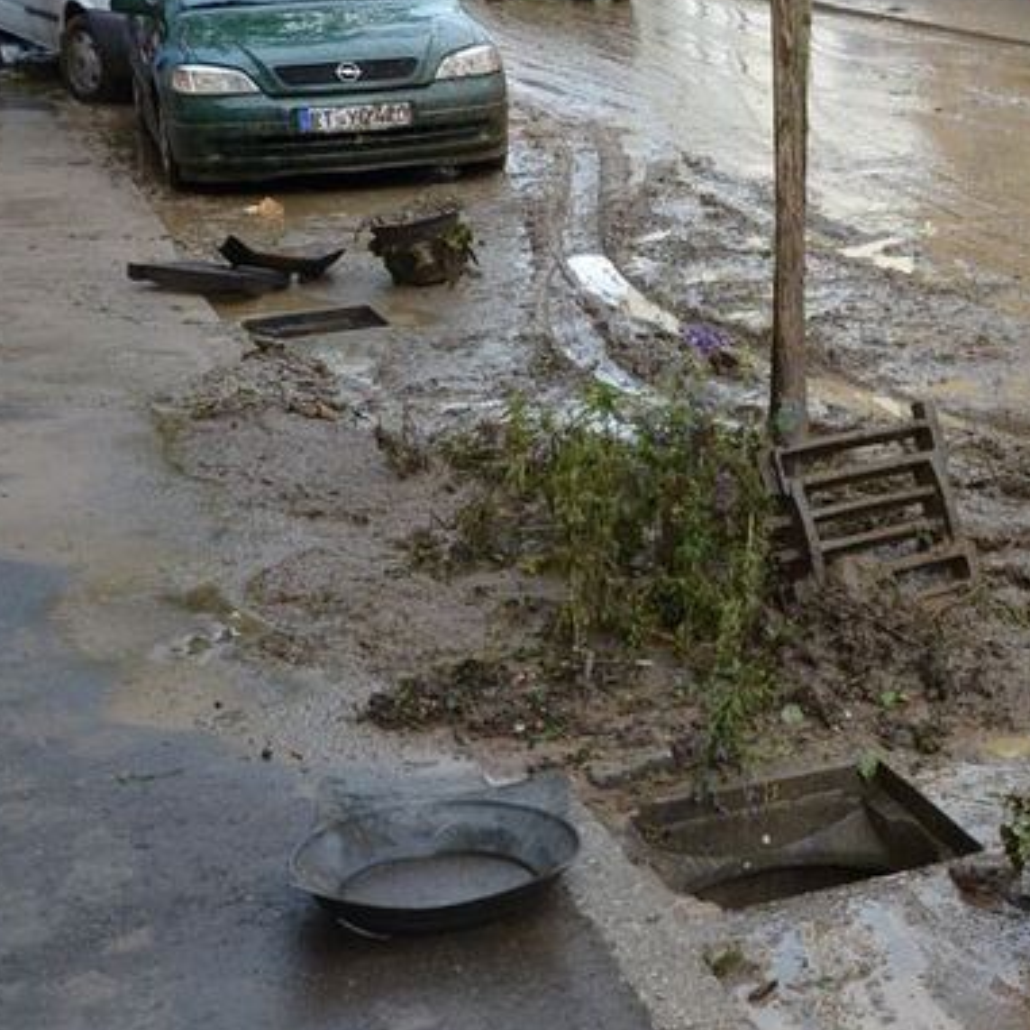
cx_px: 1111
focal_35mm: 72
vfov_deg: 23.7
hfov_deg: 22.7
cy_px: 242
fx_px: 2424
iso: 200
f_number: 7.1
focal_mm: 24
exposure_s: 1/200
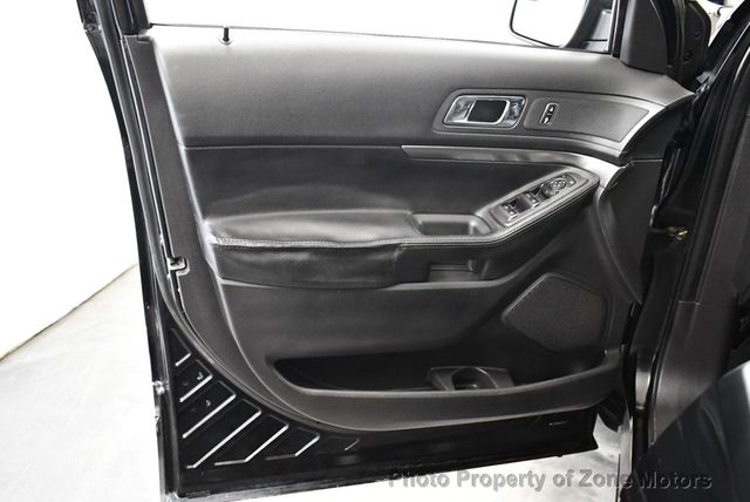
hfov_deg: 53.1
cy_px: 251
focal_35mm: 36
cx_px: 375
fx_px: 751
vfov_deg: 36.9
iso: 4500
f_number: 3.5
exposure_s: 1/60
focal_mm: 18
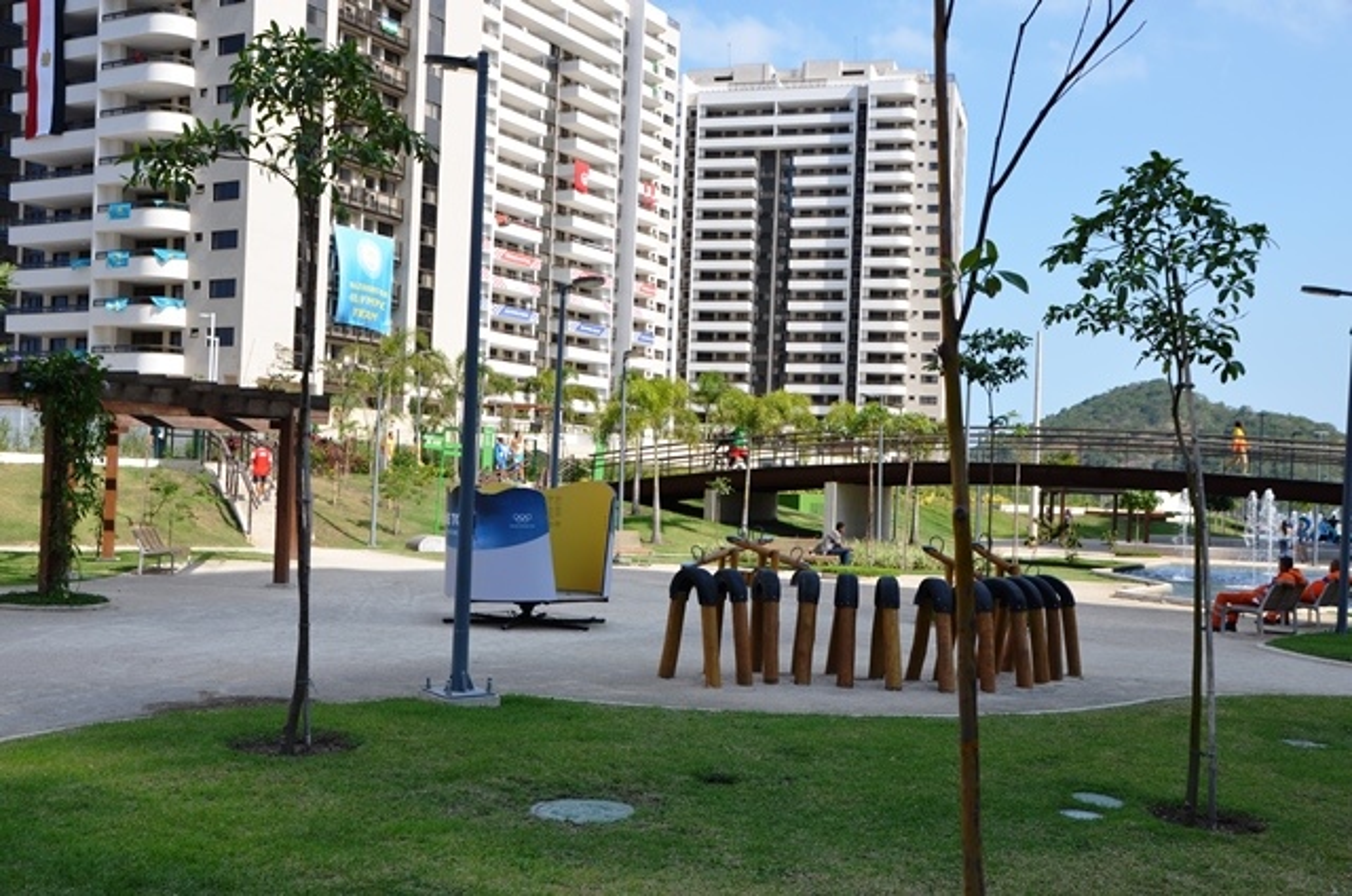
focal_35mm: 39
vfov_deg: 34.1
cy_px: 448
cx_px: 676
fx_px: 1462
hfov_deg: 49.6
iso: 100
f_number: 7.1
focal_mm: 26
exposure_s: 1/200
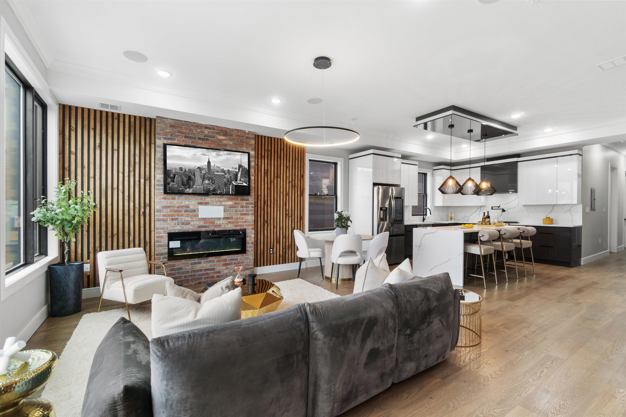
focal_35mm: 15
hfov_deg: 100.4
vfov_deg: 77.3
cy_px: 208
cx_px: 313
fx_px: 261
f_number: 8
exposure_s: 1/25
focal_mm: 10
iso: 2500
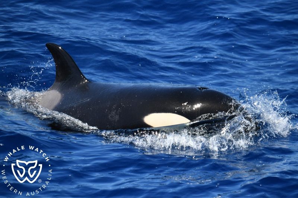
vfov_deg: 3.5
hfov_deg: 5.3
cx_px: 149
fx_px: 3227
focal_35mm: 390
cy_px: 99
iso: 1600
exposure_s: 1/8000
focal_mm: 390
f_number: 6
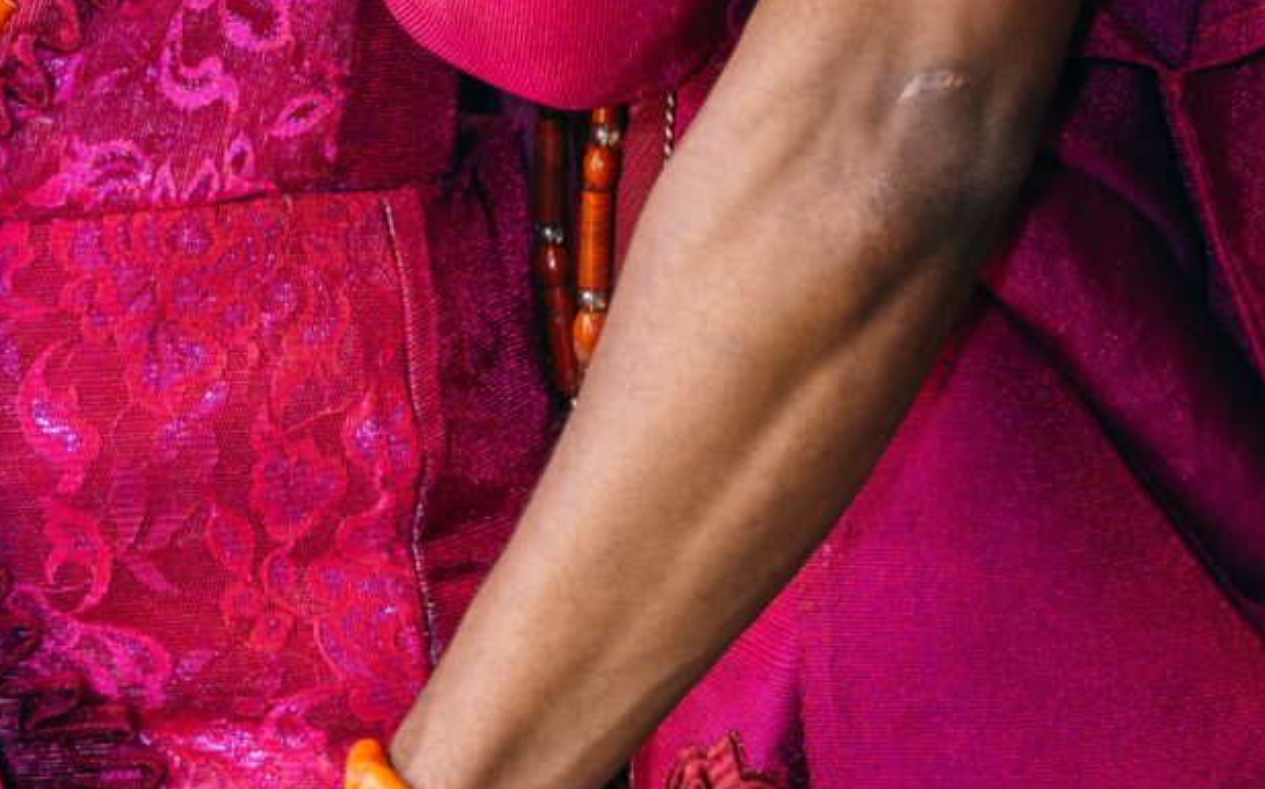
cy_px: -484
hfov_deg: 8.7
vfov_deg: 5.4
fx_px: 8269
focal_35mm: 240
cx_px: 456
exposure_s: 1/160
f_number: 2.8
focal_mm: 56.7
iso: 125
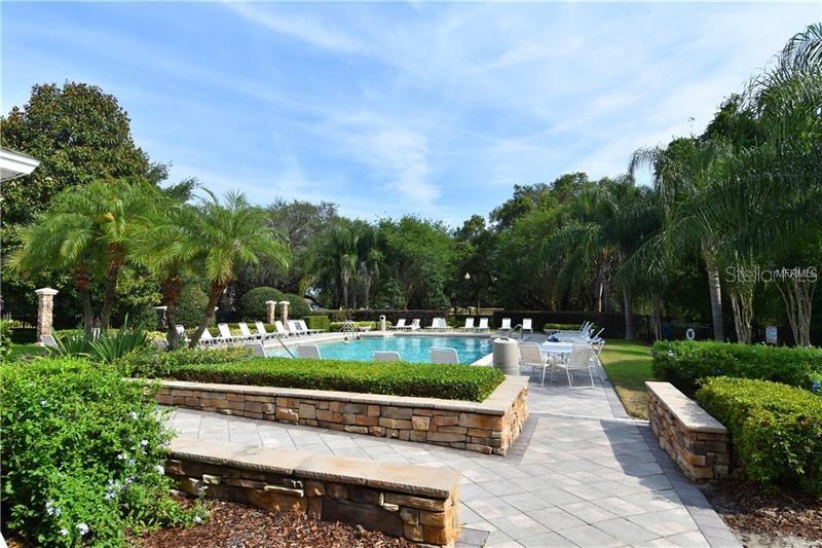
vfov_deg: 67.4
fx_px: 411
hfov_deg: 90.0
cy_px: 274
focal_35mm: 18
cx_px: 411
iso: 200
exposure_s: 1/320
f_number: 9
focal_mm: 12
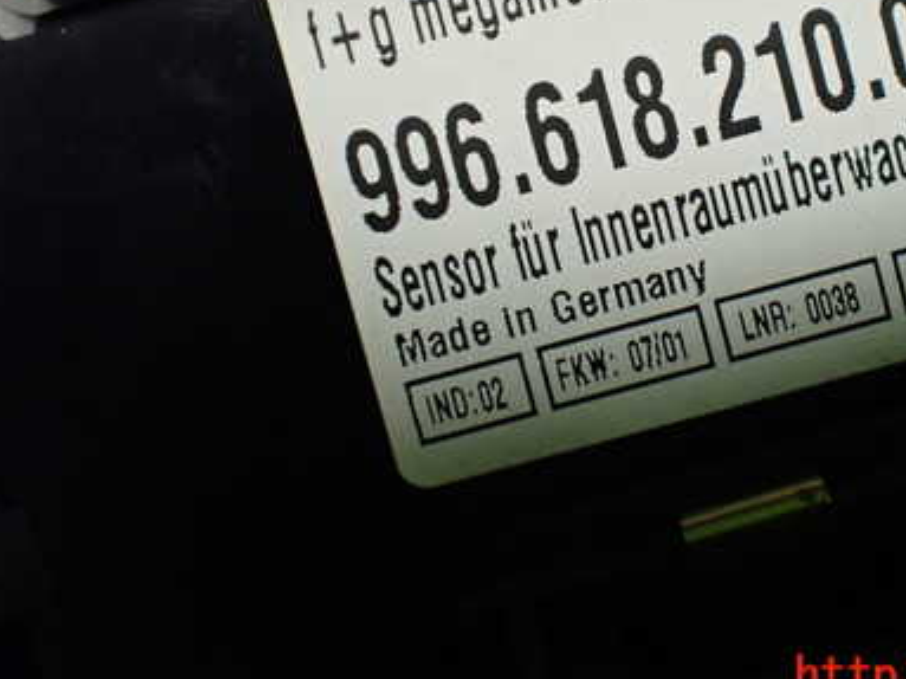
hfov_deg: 39.9
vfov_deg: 30.4
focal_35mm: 47
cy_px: 175
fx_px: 1230
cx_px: 620
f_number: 2.3
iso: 400
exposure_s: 1/125
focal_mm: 5.4
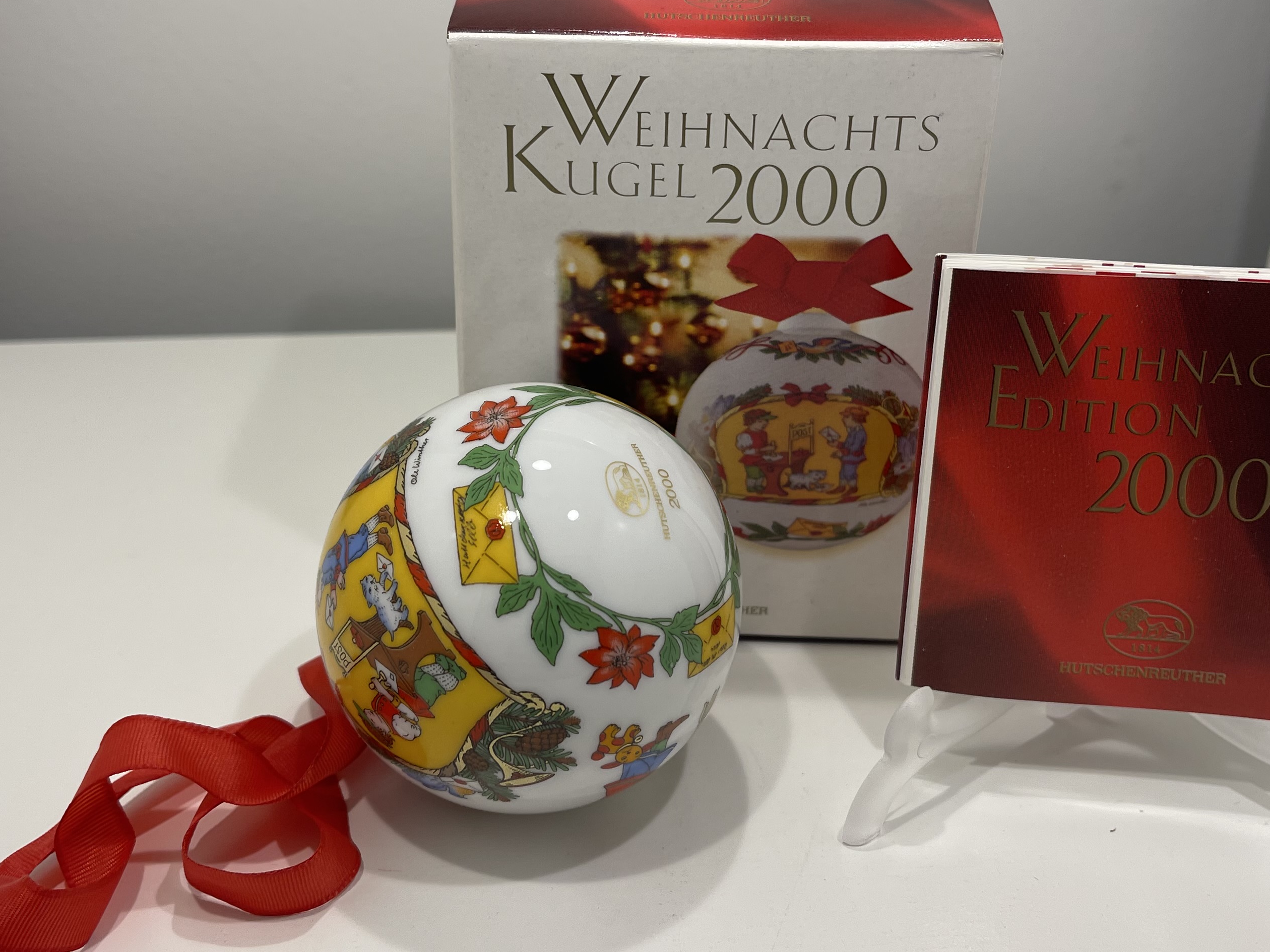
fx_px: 1468
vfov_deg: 35.9
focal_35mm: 40
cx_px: 620
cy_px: 424
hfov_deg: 46.8
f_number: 1.6
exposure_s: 1/121
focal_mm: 5.1
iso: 40
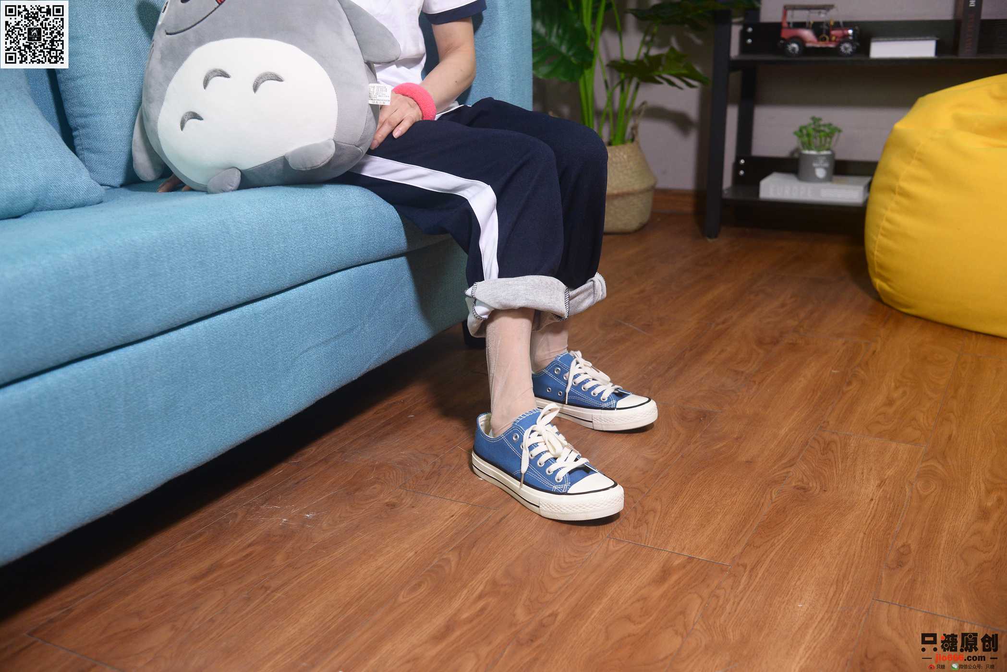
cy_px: 336
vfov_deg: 37.9
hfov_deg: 54.4
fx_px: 979
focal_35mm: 35
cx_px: 504
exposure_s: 1/200
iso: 1250
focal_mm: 35
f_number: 5
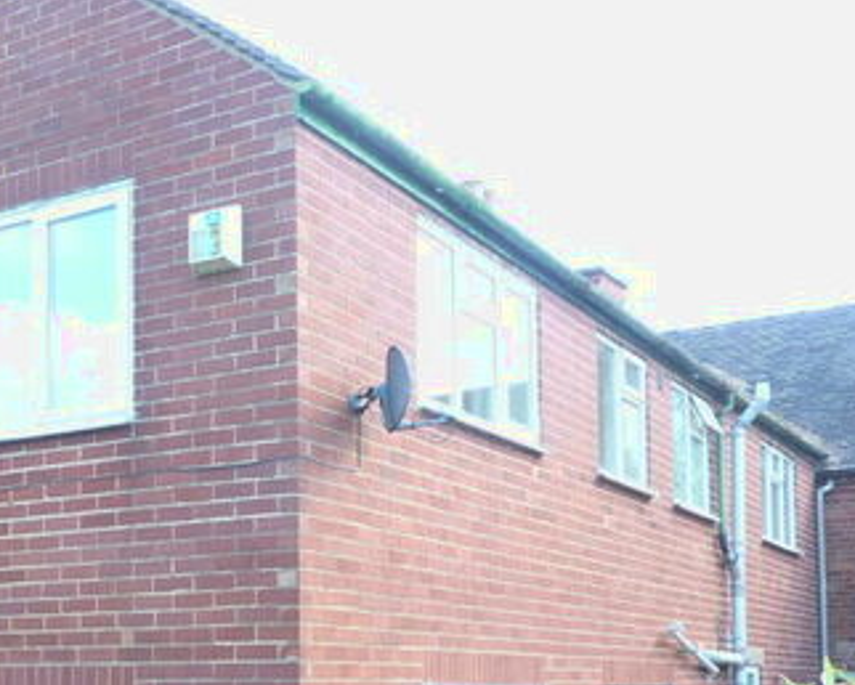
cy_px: 588
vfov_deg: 27.8
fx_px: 1342
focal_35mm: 53
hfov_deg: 34.4
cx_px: 183
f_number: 3.3
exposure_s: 1/50
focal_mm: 4.1
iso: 80
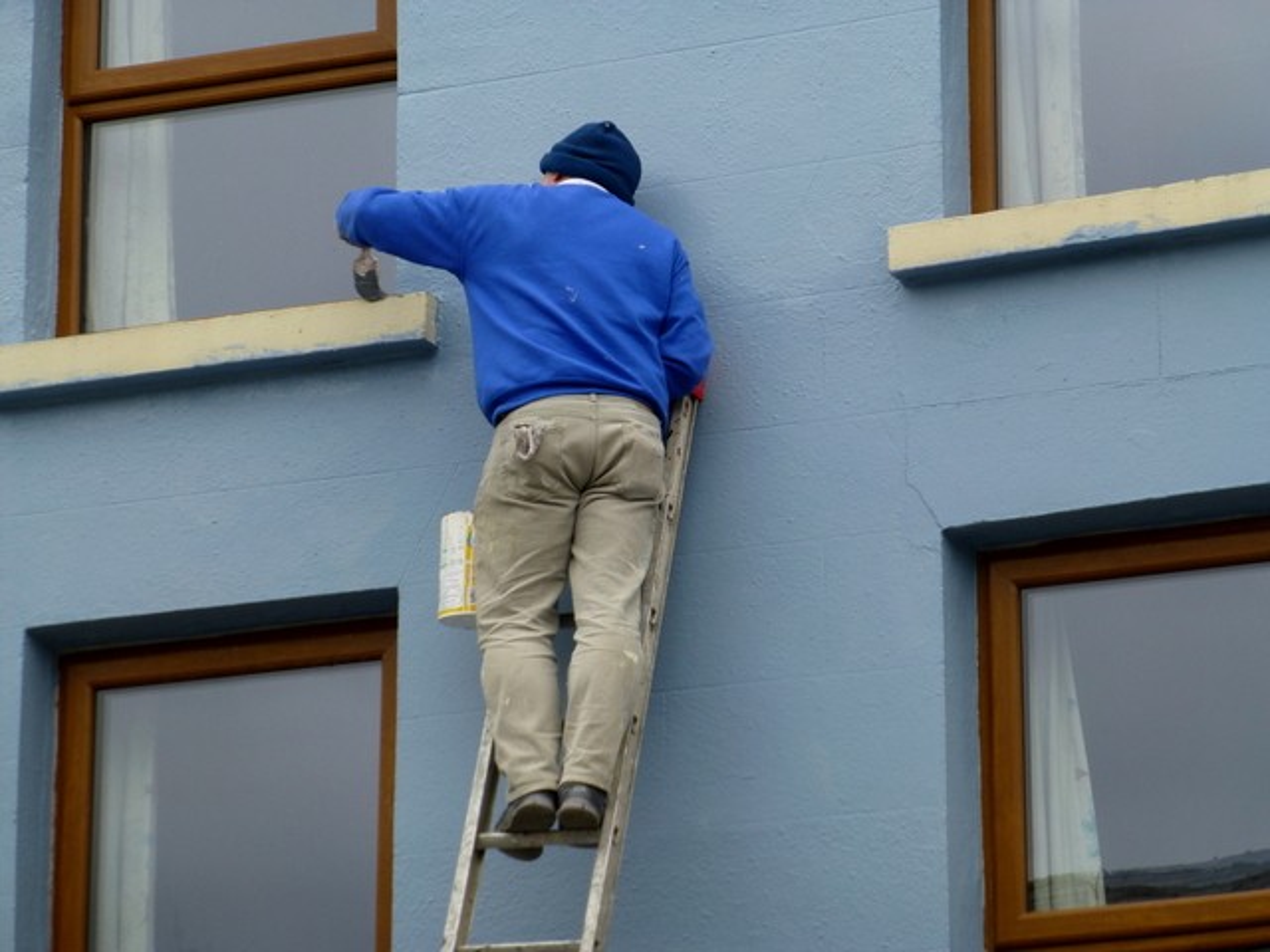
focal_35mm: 199
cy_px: 476
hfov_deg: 9.9
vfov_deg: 7.5
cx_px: 635
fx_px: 7301
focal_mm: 35.6
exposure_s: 1/100
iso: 100
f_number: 5.5
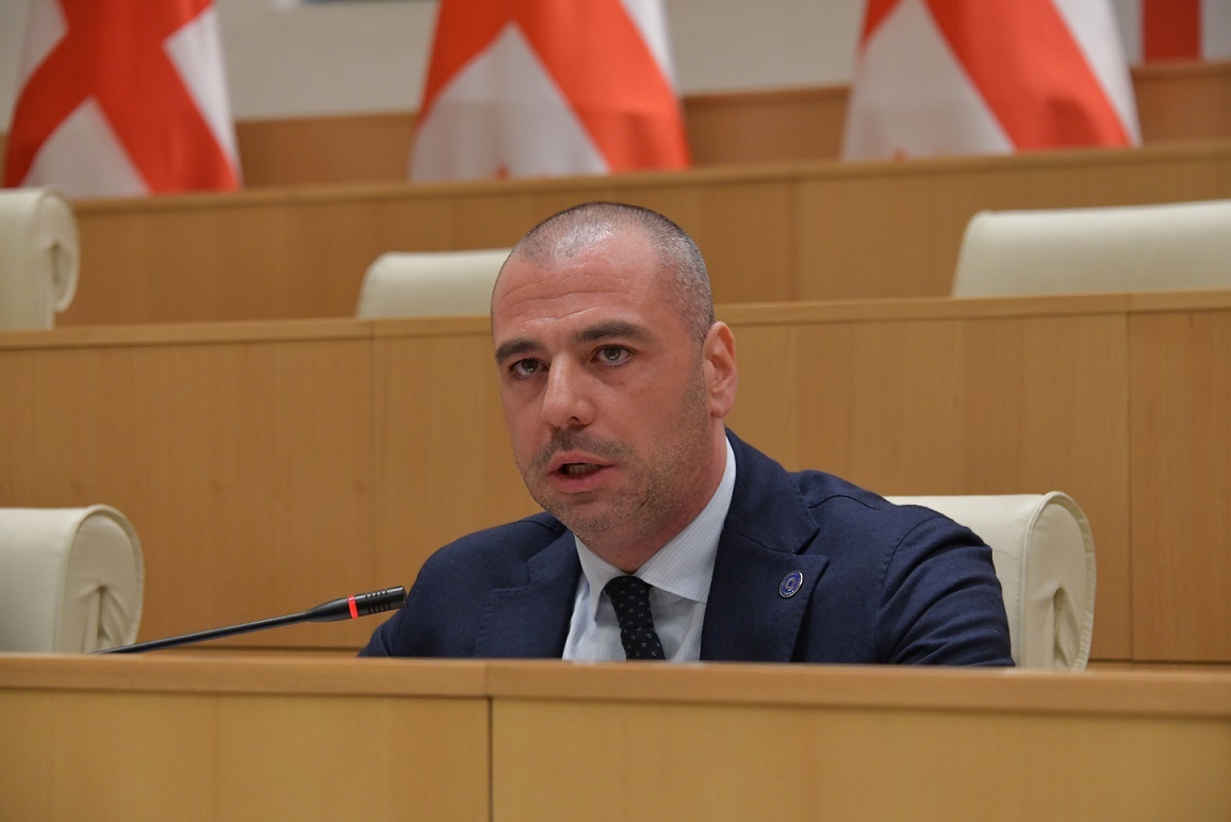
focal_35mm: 122
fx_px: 4174
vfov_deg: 11.2
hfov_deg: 16.8
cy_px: 411
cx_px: 616
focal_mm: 122
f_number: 7.1
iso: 6400
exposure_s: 1/200
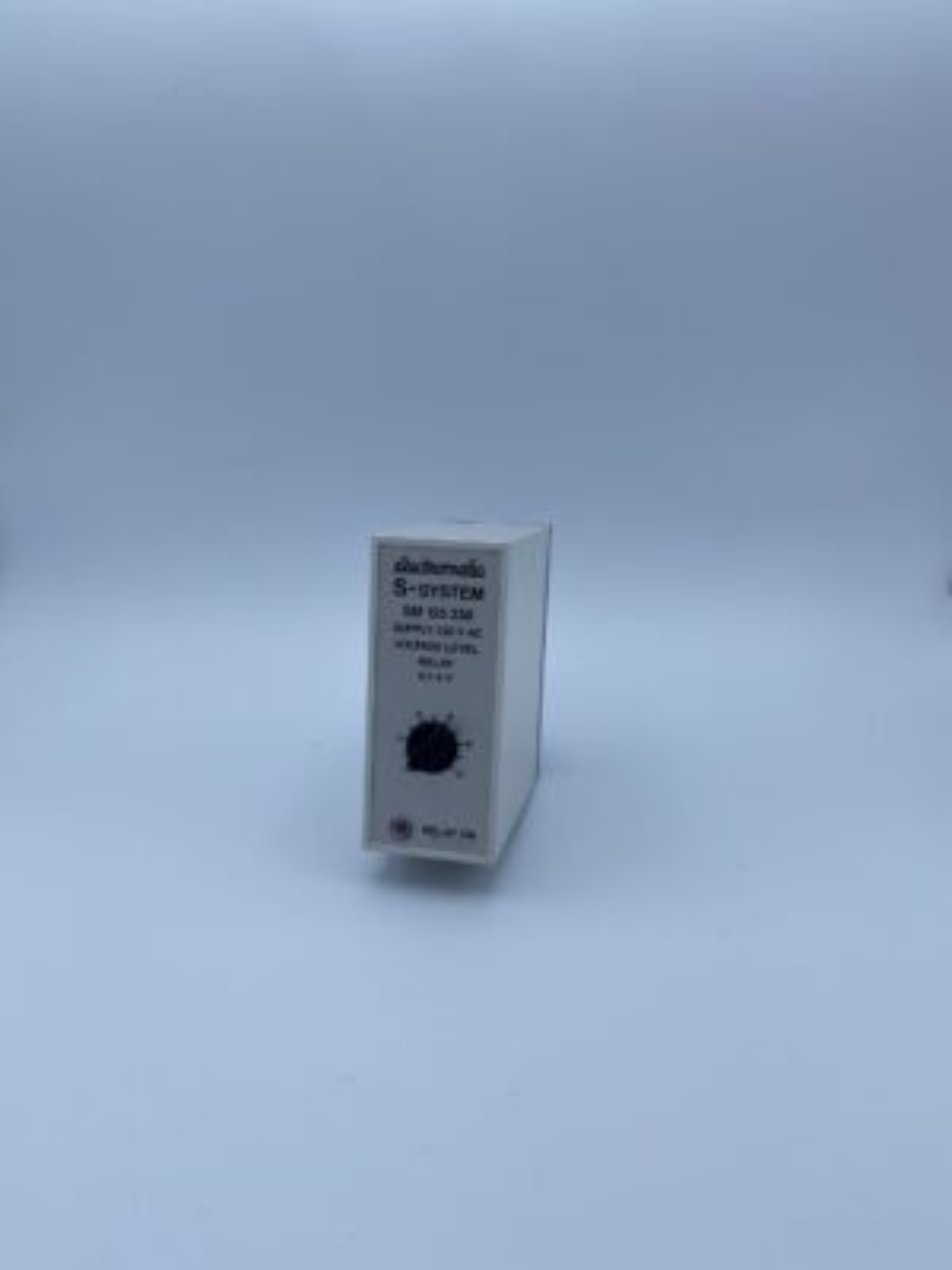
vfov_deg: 67.3
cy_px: 635
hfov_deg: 53.1
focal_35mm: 26
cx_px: 476
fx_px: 953
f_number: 1.8
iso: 32
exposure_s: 1/1866
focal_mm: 4.25
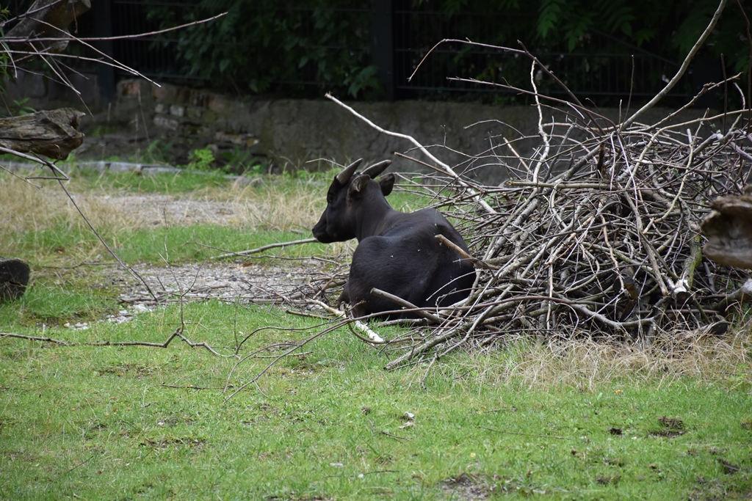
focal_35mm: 210
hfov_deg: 9.8
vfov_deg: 6.5
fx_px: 4387
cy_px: 250
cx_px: 376
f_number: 5.6
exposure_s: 1/800
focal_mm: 140
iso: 800
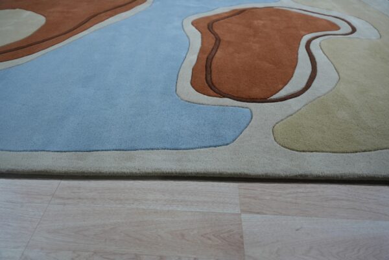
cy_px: 130
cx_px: 194
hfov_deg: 67.6
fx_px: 291
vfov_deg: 48.1
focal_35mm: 27
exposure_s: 1/160
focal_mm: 26.9
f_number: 5
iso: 500
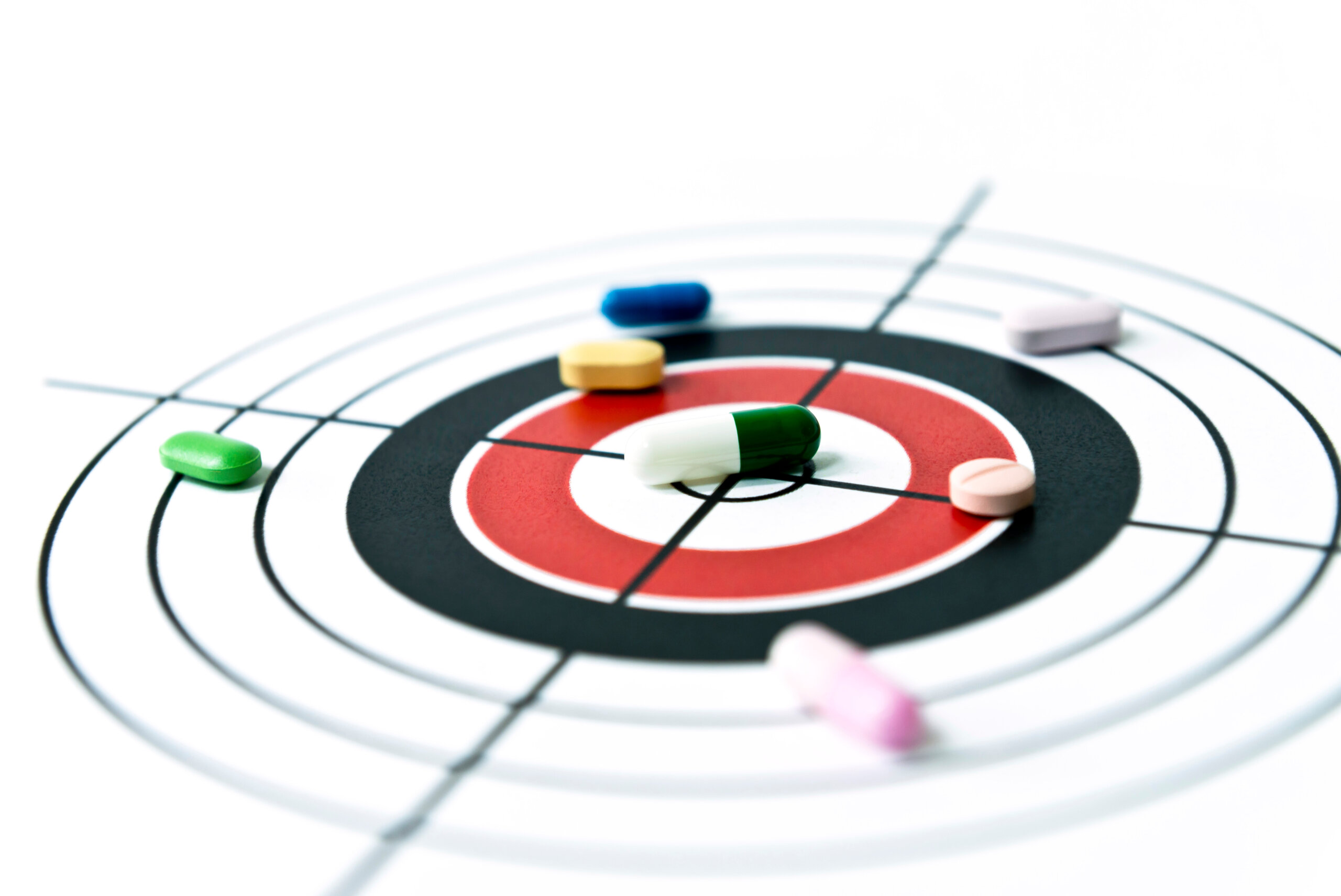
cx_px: 670
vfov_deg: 21.9
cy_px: 448
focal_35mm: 62
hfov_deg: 32.4
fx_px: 2310
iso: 400
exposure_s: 1/80
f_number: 5
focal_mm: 62
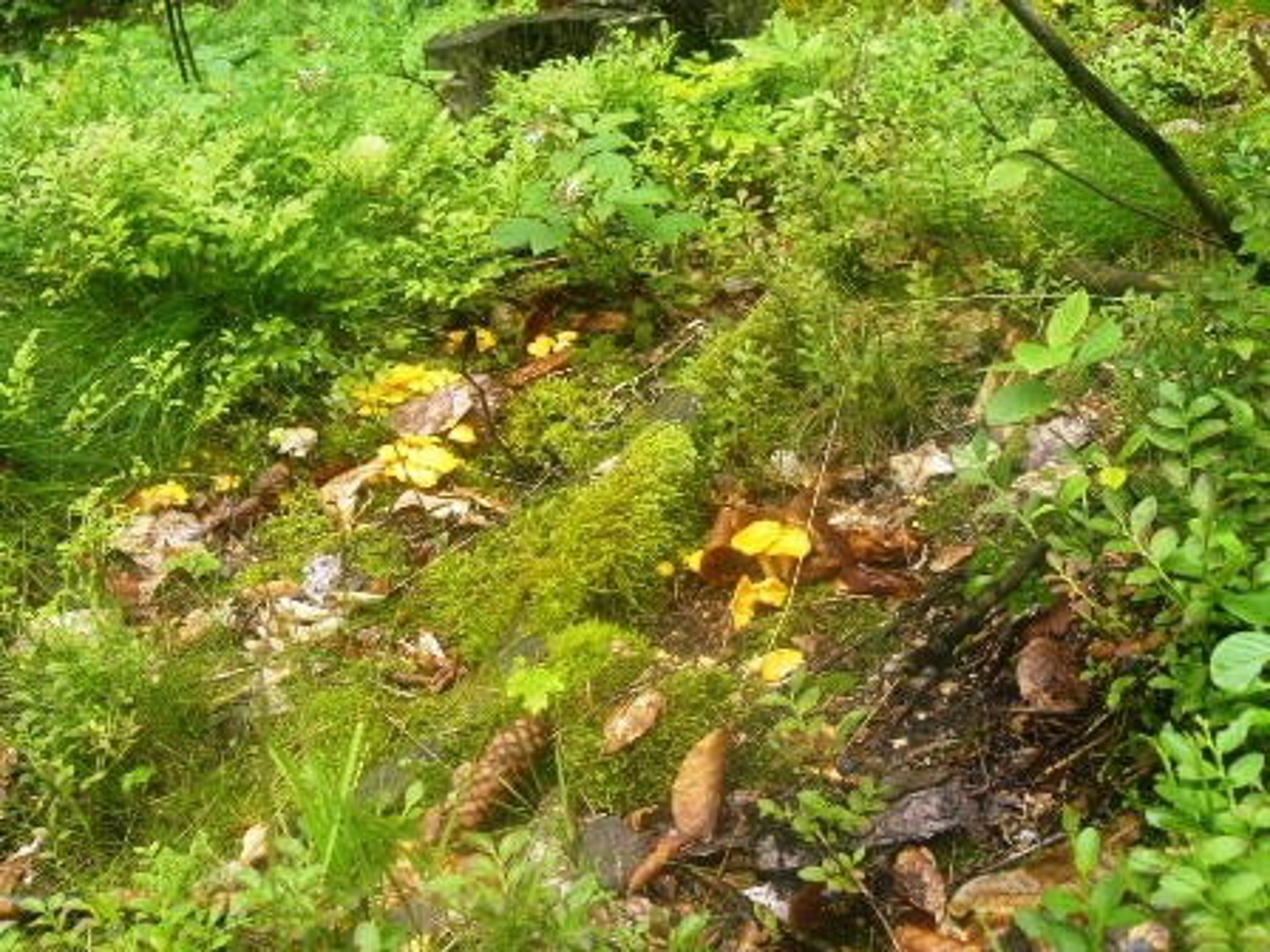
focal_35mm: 38
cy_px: 476
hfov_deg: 49.0
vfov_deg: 37.7
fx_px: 1394
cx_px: 635
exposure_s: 1/80
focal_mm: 6.3
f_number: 3.1
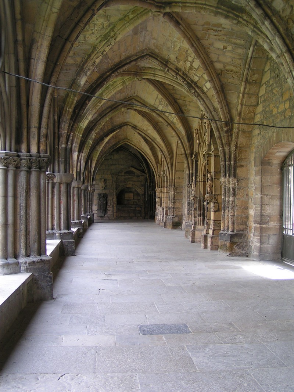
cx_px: 147
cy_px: 196
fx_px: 430
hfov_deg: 37.7
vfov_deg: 49.0
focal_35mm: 38
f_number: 3.2
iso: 50
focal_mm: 5.8
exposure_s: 1/50
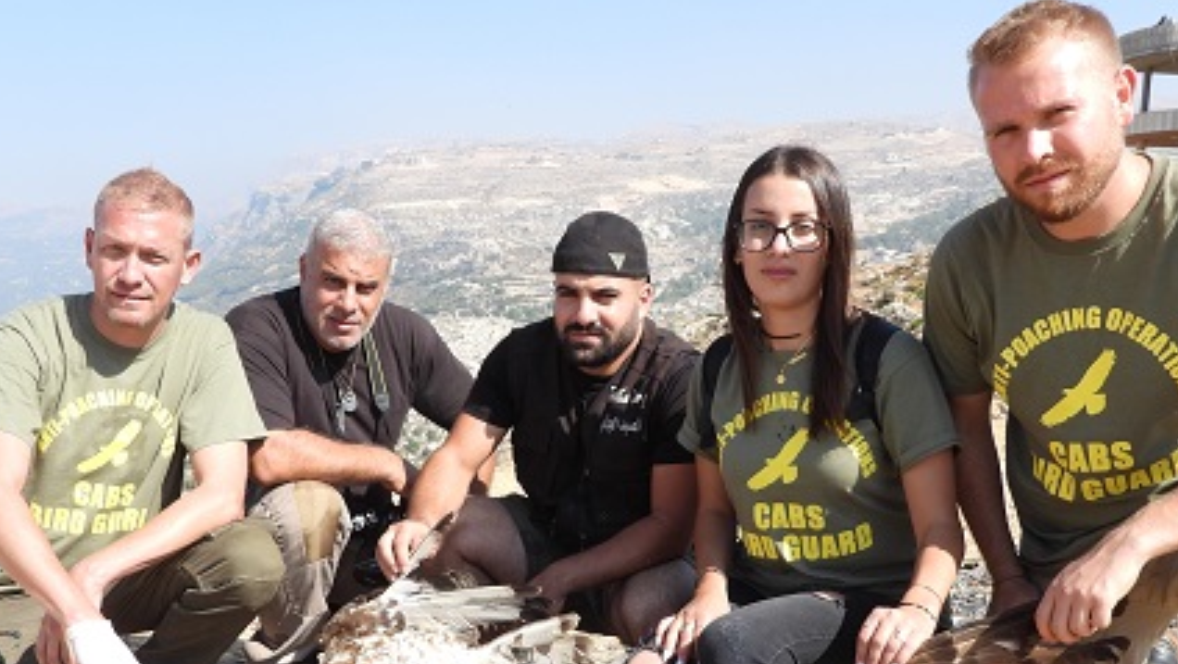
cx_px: 567
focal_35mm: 37
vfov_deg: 31.2
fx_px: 1156
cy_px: 533
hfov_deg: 54.0
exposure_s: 1/1000
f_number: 2.8
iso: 100
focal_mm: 4.3
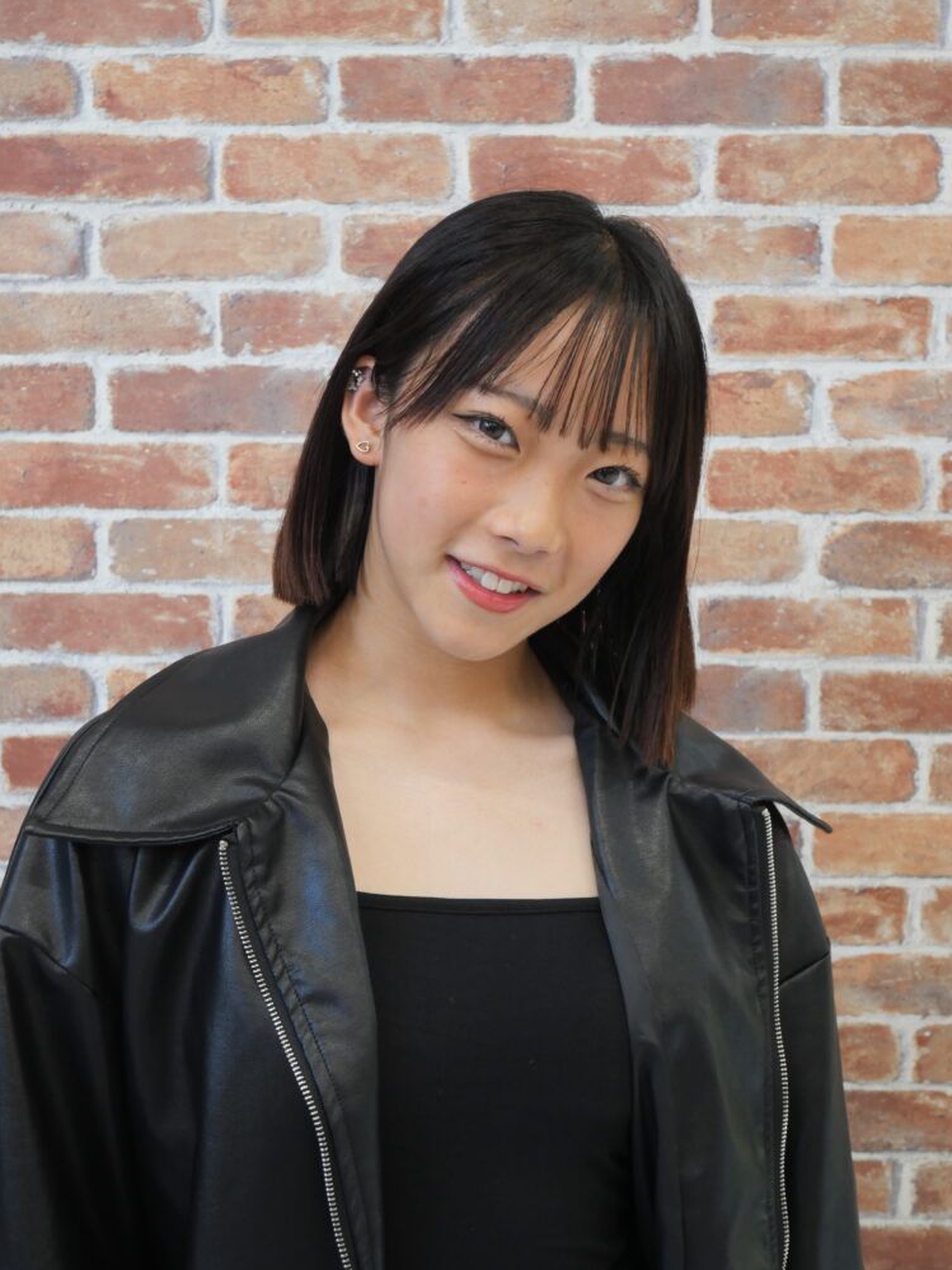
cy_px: 645
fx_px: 1504
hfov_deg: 35.1
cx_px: 466
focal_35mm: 41
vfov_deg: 45.8
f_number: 4.6
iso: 800
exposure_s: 1/60
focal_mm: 20
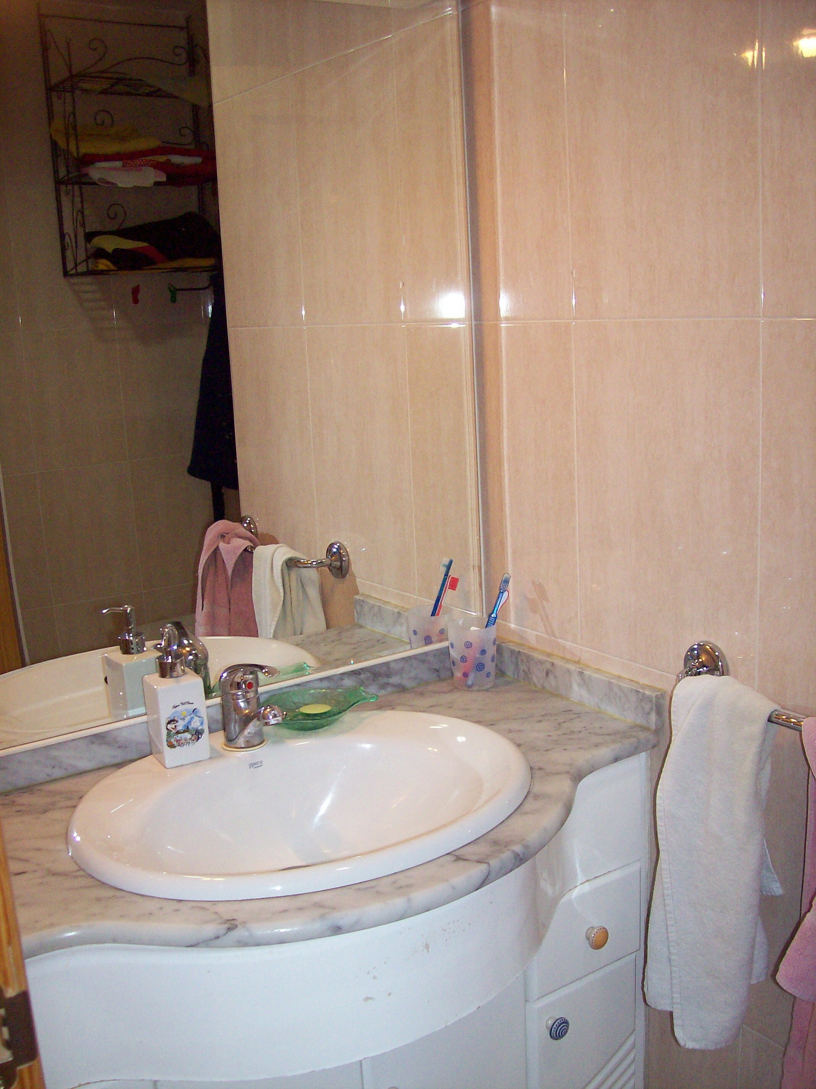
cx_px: 408
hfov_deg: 39.6
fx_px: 1132
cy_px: 544
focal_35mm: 36
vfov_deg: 51.4
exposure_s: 1/64
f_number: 2.7
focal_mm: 6
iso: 140
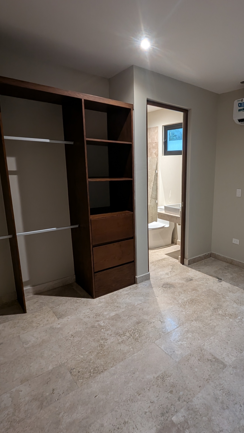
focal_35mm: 19
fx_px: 219
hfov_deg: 56.5
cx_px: 171
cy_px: 215
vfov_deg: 89.6
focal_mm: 1.95
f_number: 2.2
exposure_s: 1/2.27
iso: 63
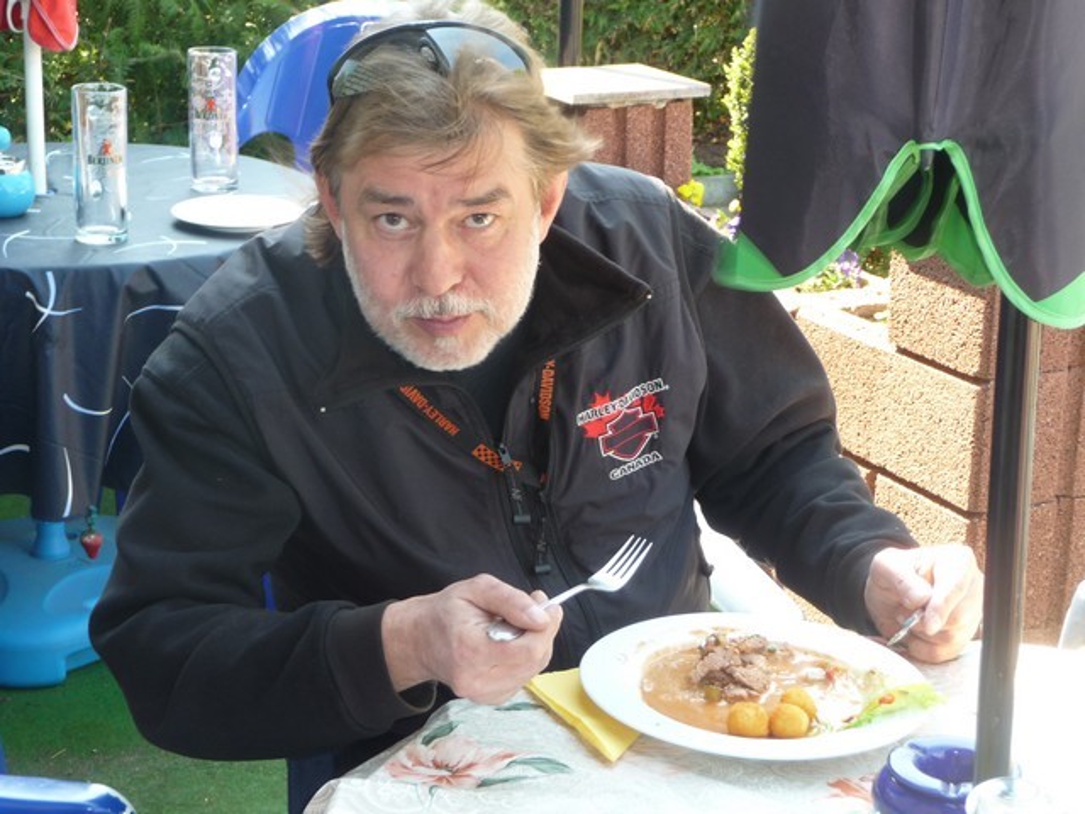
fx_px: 2257
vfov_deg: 20.4
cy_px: 407
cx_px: 542
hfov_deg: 27.0
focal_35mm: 72
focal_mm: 12.2
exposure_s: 1/40
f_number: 4.6
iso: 100
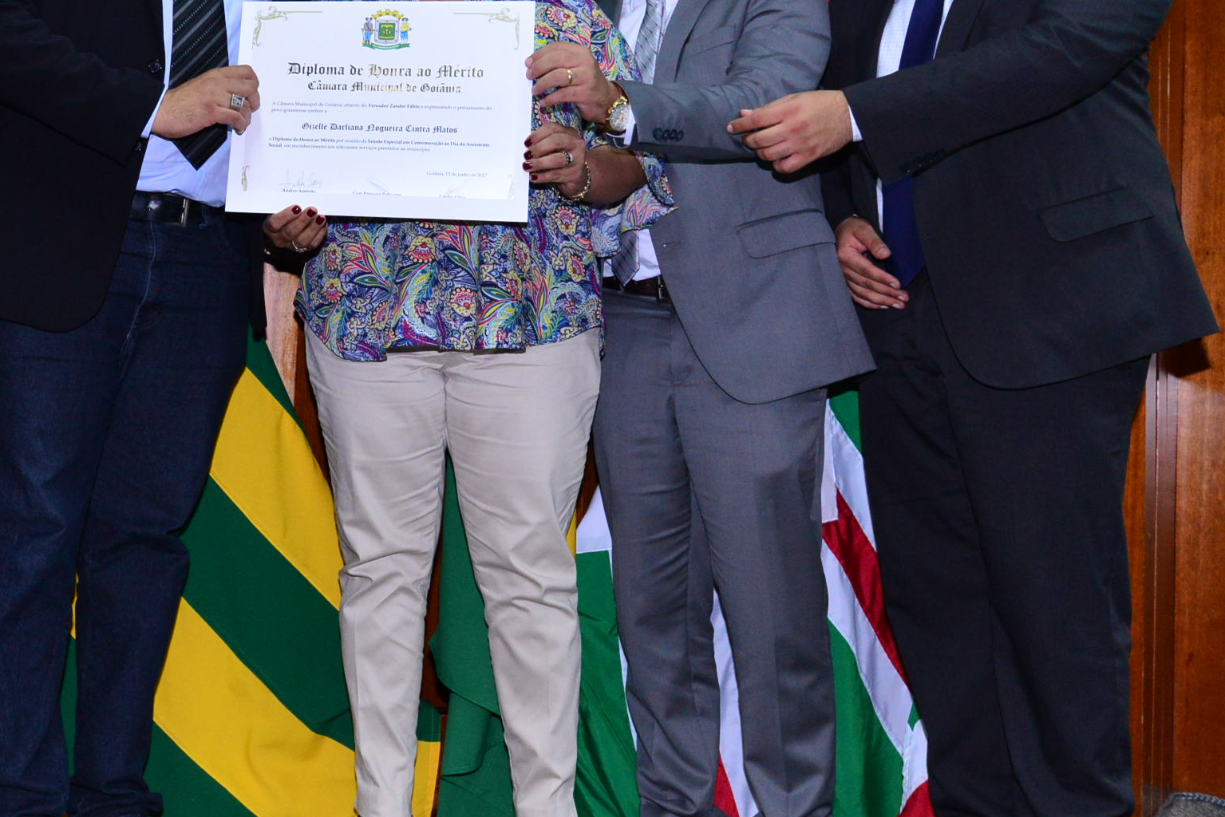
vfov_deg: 27.3
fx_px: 1668
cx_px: 310
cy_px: 236
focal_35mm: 49
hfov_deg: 39.3
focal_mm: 25
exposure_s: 1/125
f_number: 6.3
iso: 2500
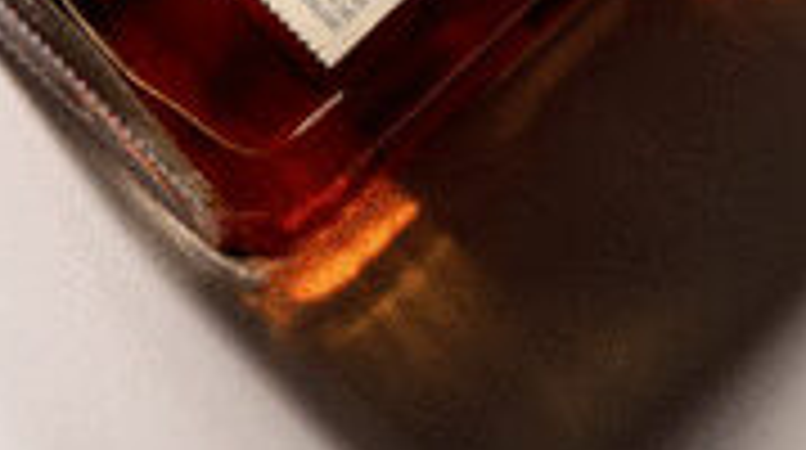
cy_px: -191
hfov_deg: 6.5
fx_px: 7105
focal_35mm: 333
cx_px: 801
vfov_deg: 3.6
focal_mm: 105
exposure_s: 1/200
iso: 64
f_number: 22
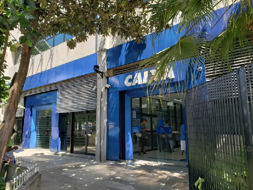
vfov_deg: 53.1
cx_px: 126
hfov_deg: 67.3
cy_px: 95
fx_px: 190
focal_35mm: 26
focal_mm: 4.3
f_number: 2.4
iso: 50
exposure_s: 1/270
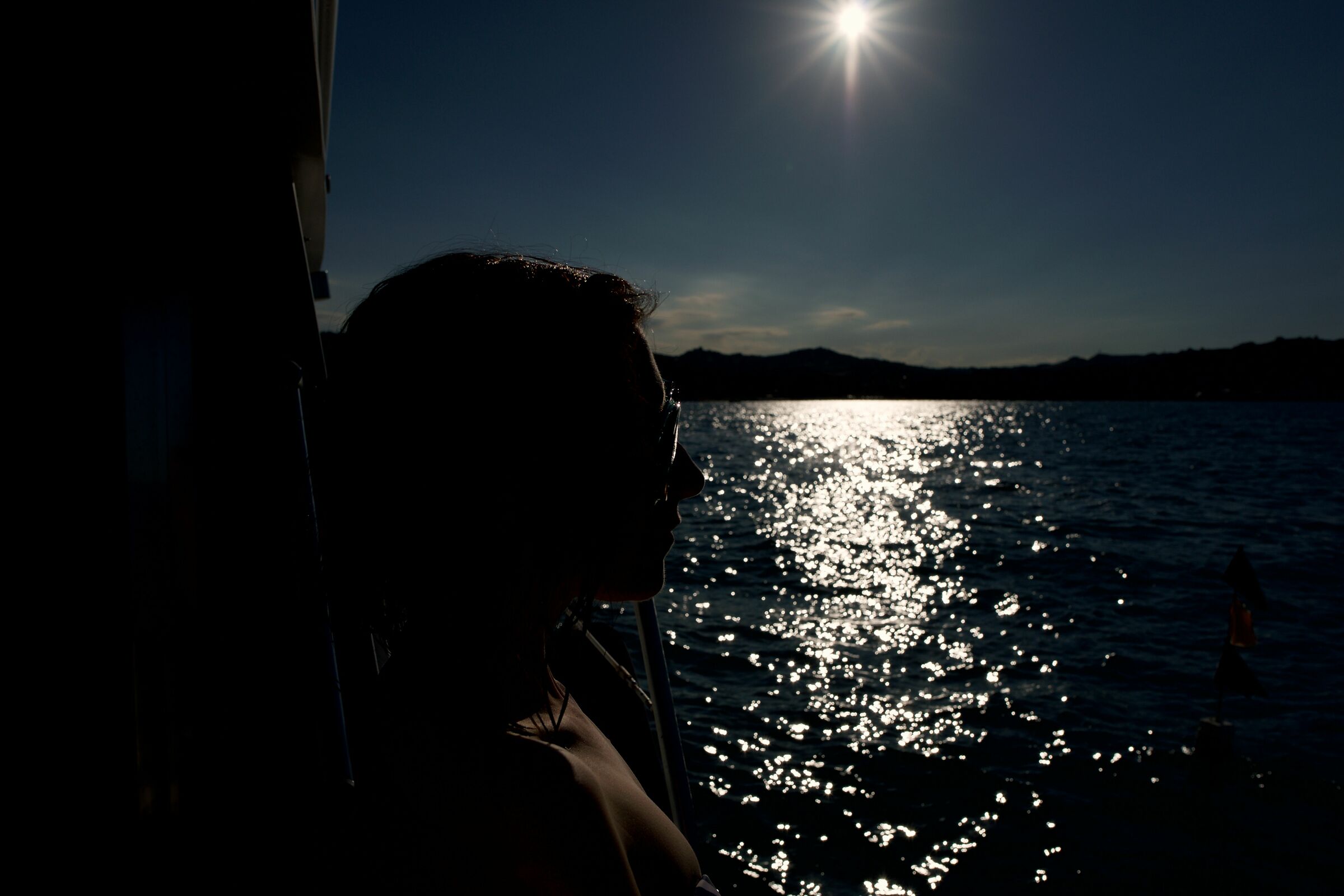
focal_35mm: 24
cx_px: 672
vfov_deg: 53.1
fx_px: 896
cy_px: 448
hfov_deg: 73.7
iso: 100
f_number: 8
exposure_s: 1/8000
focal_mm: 24
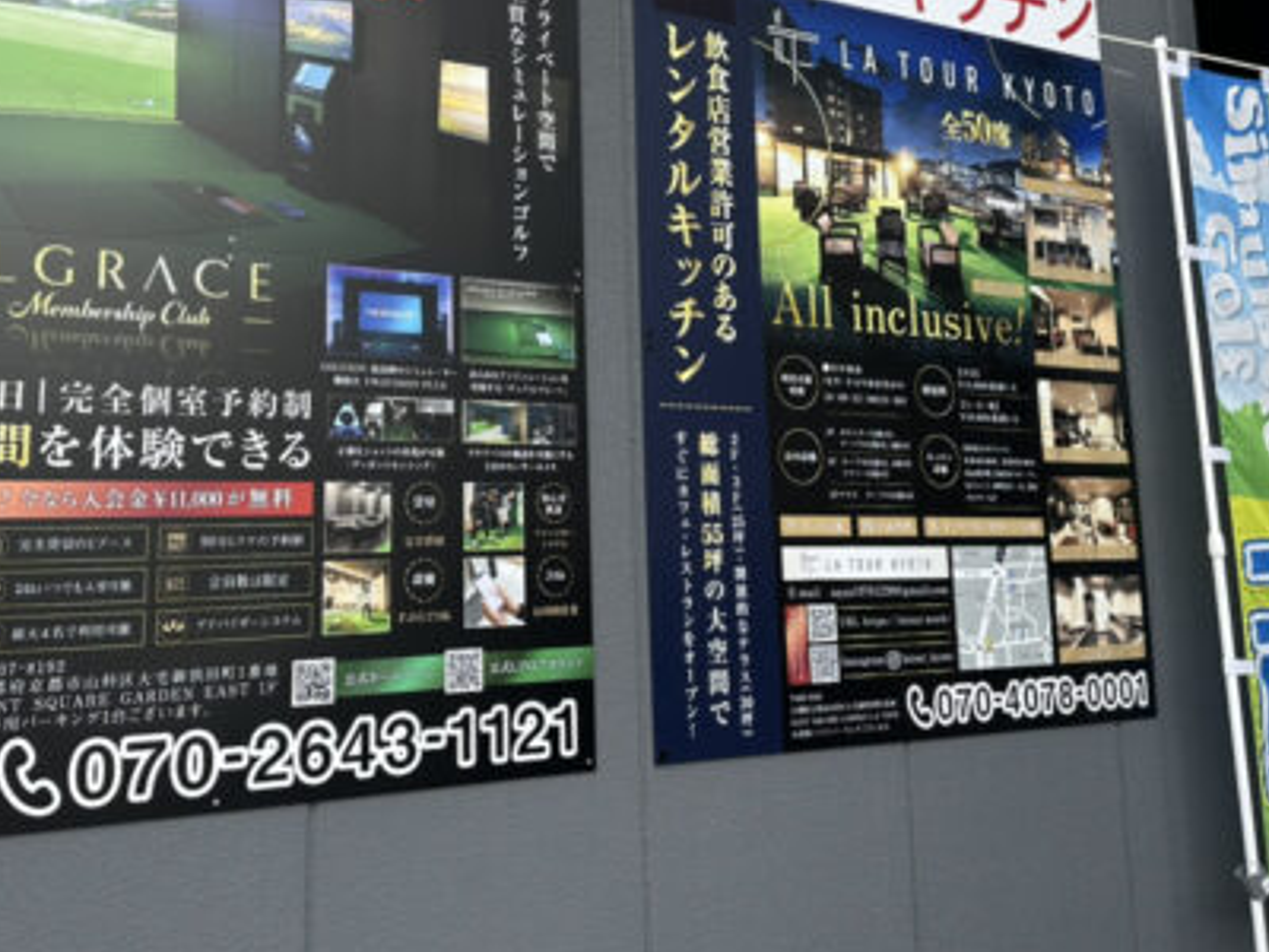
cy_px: 327
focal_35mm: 36
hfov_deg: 51.2
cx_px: 546
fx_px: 1320
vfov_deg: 39.2
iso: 80
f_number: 1.78
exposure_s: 1/872
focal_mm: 6.86
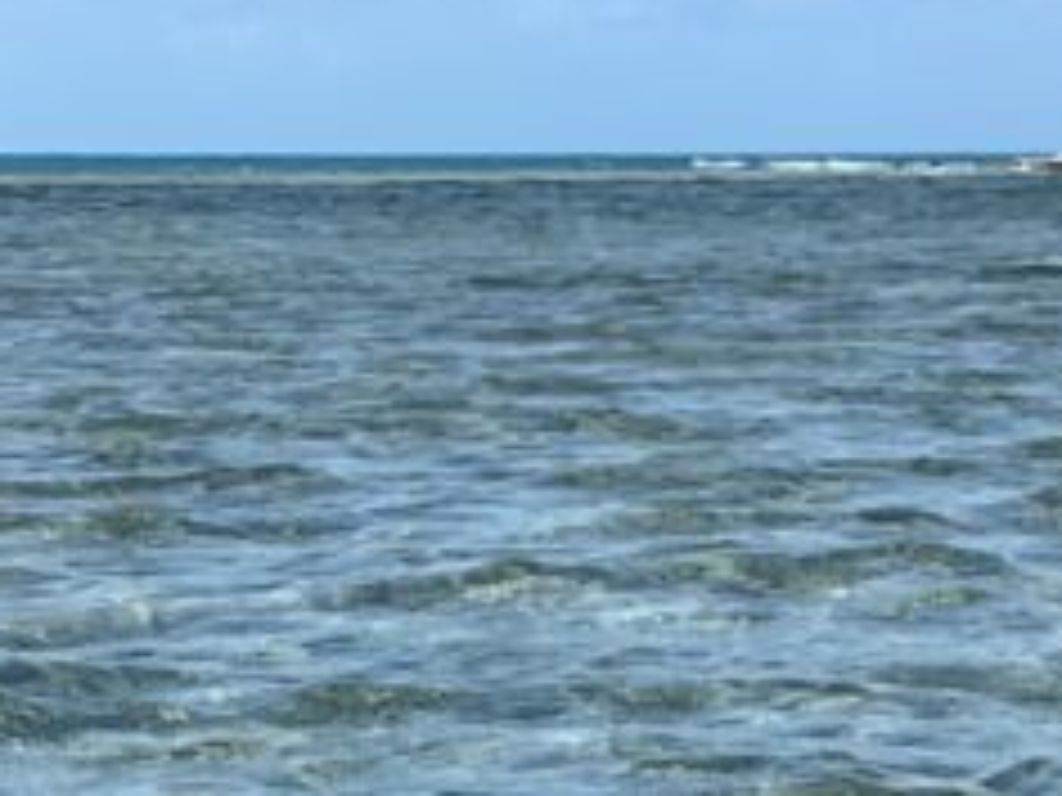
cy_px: 1623
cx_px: 1490
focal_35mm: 113
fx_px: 3467
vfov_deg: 11.7
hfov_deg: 16.2
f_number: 1.8
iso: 25
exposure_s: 1/1992
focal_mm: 4.25
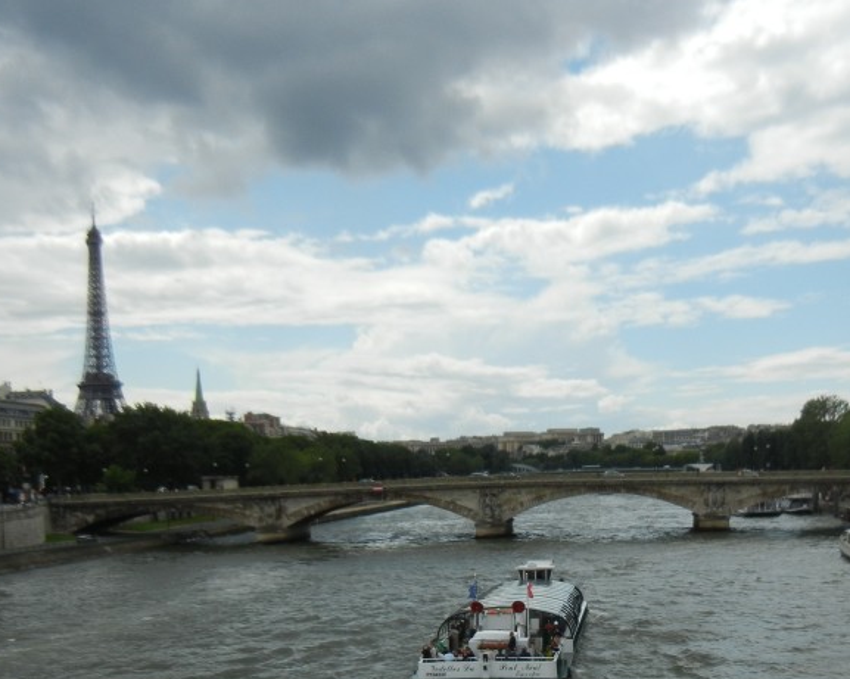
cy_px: 507
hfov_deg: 35.8
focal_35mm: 52
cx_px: 523
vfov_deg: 28.7
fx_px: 1307
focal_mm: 5.4
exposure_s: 1/571
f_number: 7
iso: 160
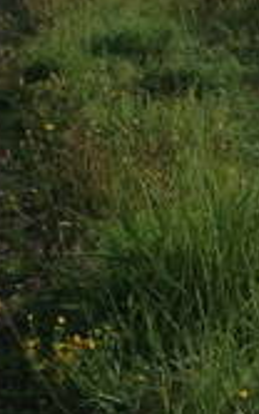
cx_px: 518
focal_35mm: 269
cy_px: -10
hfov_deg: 4.8
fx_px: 3033
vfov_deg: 7.8
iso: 50
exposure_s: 1/1106
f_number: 2.4
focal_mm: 4.12
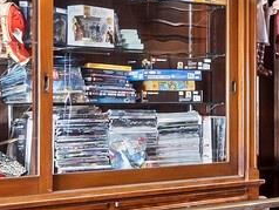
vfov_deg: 15.7
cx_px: 421
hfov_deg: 18.4
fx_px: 758
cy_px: 90
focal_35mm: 94
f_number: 11
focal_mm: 7
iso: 200
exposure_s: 8
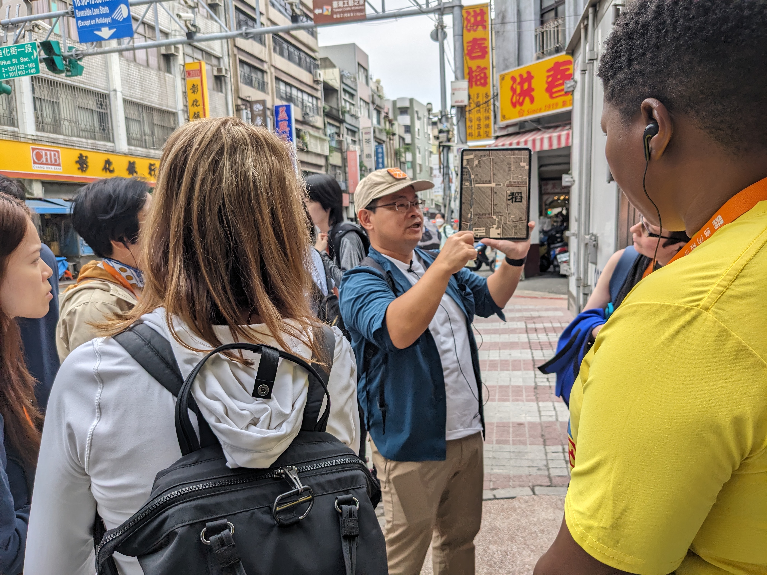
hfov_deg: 65.3
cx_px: 384
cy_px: 288
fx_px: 598
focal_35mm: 27
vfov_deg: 51.4
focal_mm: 4.38
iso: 48
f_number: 1.73
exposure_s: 1/468
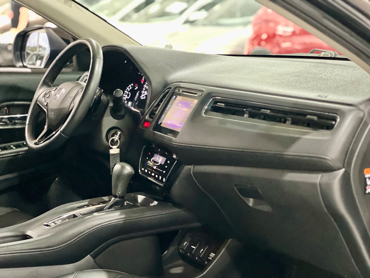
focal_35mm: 77
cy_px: 139
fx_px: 823
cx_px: 185
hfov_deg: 25.3
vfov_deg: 19.1
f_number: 2.8
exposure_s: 1/15
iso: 2000
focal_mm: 9
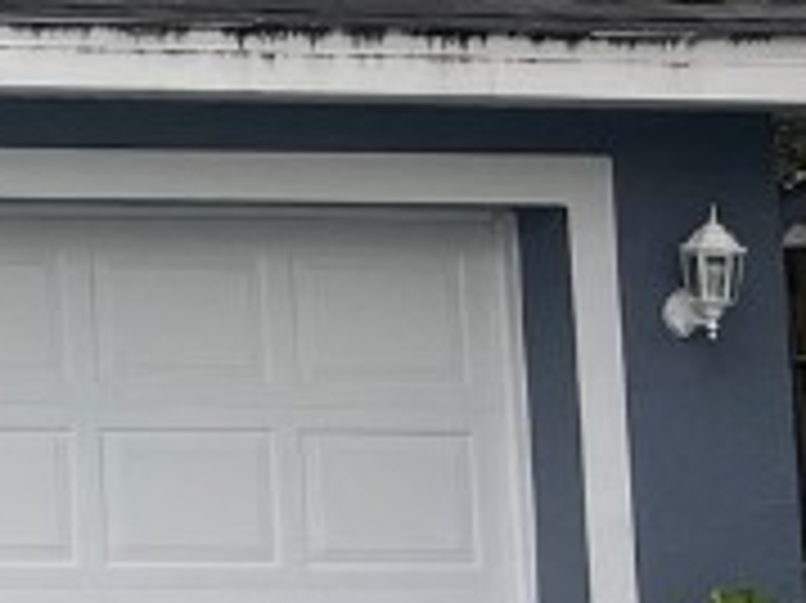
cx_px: -1436
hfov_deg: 10.4
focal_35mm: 149
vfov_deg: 9.8
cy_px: -158
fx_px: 3467
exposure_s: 1/692
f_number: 1.5
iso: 50
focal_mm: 5.7
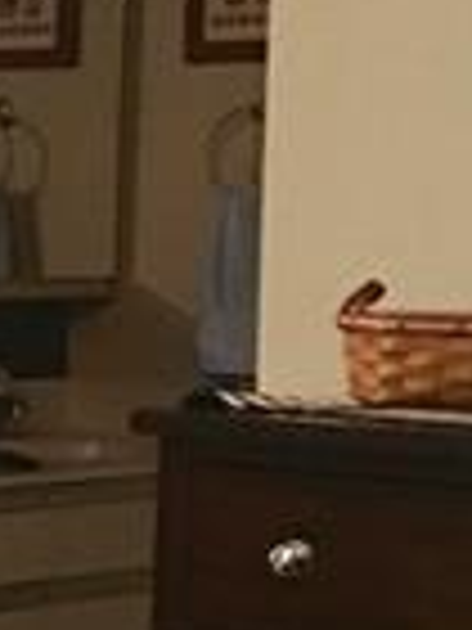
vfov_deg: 12.4
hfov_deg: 8.6
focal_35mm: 159
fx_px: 2891
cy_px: 472
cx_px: -598
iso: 50
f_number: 2.2
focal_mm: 4.15
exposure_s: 1/4
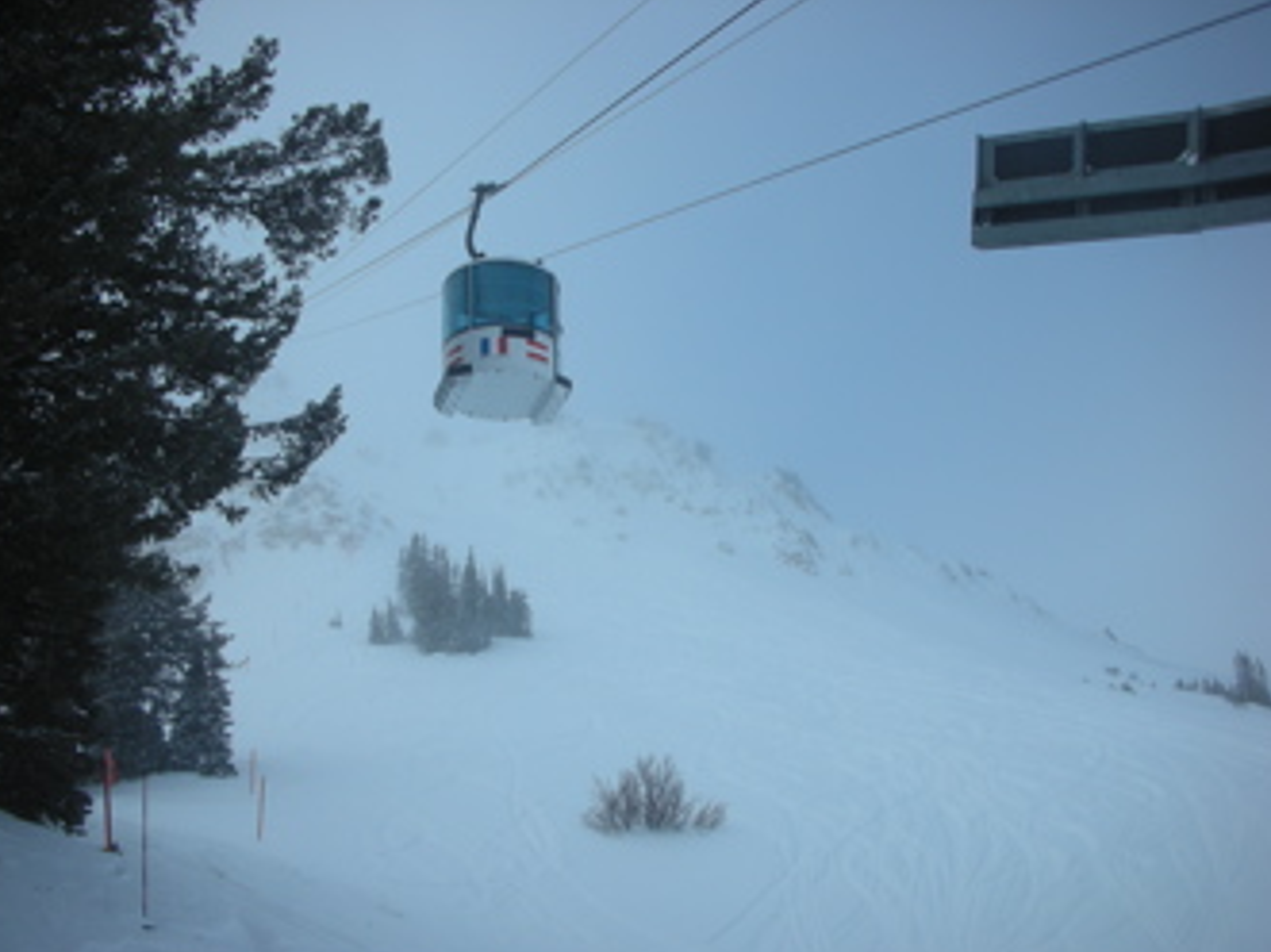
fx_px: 1358
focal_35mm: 37
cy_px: 495
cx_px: 614
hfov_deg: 50.1
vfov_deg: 38.6
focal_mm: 5.8
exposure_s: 1/113
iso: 50
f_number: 8.5
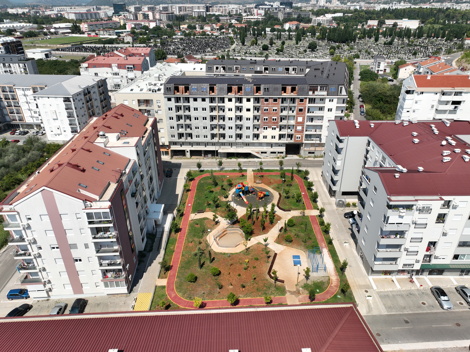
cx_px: 235
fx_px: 326
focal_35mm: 24
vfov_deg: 56.8
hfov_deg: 71.6
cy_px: 176
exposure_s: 1/2500
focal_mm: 12.29
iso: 100
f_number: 2.8
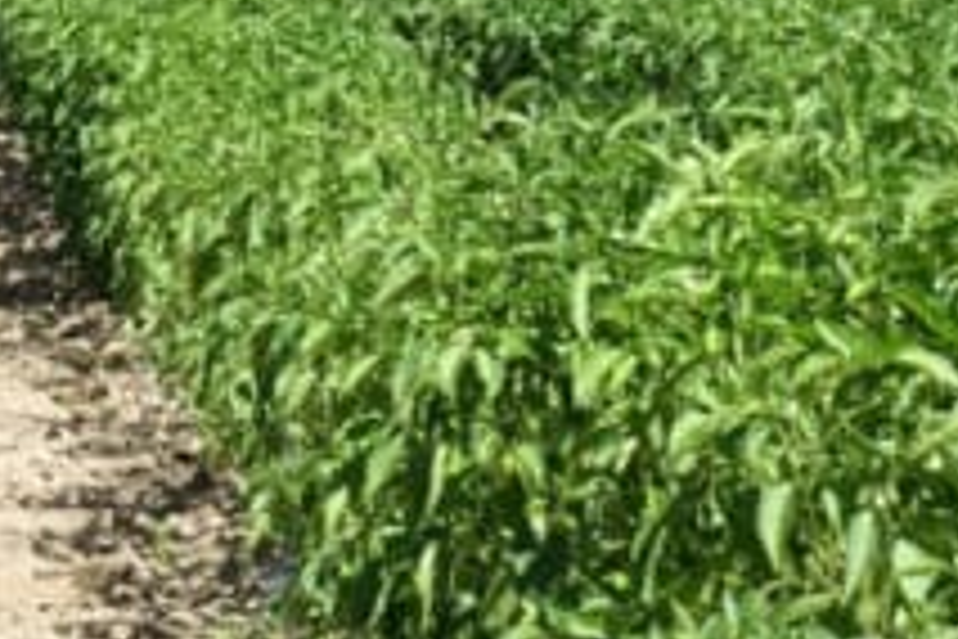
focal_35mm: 194
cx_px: -414
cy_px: -335
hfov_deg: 10.3
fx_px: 5162
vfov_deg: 7.0
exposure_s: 1/60
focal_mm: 17.1
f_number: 11
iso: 125
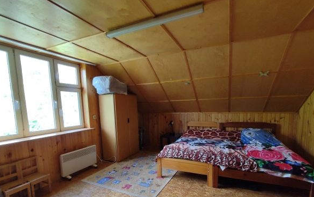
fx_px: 154
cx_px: 159
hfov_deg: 91.1
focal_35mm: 18
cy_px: 123
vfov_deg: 64.1
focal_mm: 1.65
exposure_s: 1/50
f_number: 2.2
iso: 80
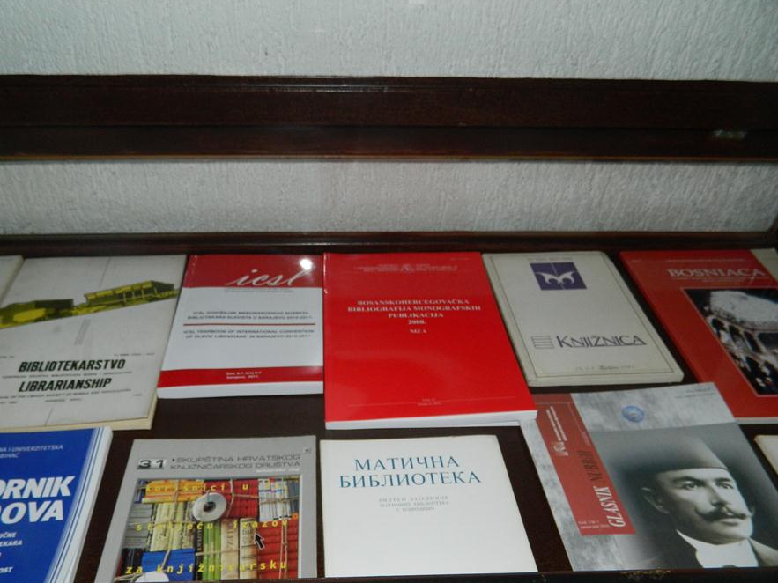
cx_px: 352
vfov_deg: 48.1
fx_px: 652
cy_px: 332
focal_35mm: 29
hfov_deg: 61.5
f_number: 3.1
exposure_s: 1/30
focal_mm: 4.5
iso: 200
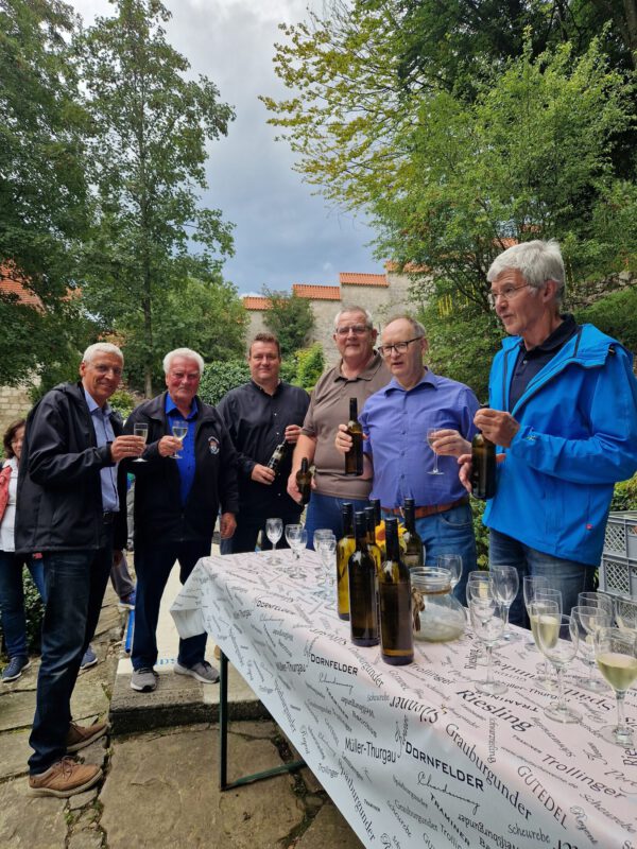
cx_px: 318
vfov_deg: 73.9
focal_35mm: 23
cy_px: 424
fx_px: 564
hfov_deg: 58.9
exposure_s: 1/180
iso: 50
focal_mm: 5.4
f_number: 1.8
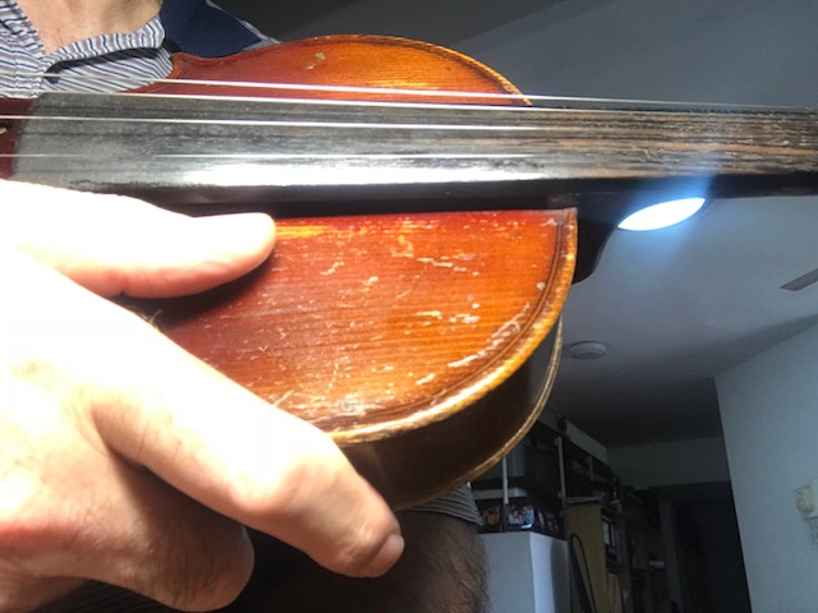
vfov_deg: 44.2
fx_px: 756
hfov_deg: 56.8
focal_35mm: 32
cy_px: 306
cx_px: 409
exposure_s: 1/33
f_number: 2.2
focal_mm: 2.87
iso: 125
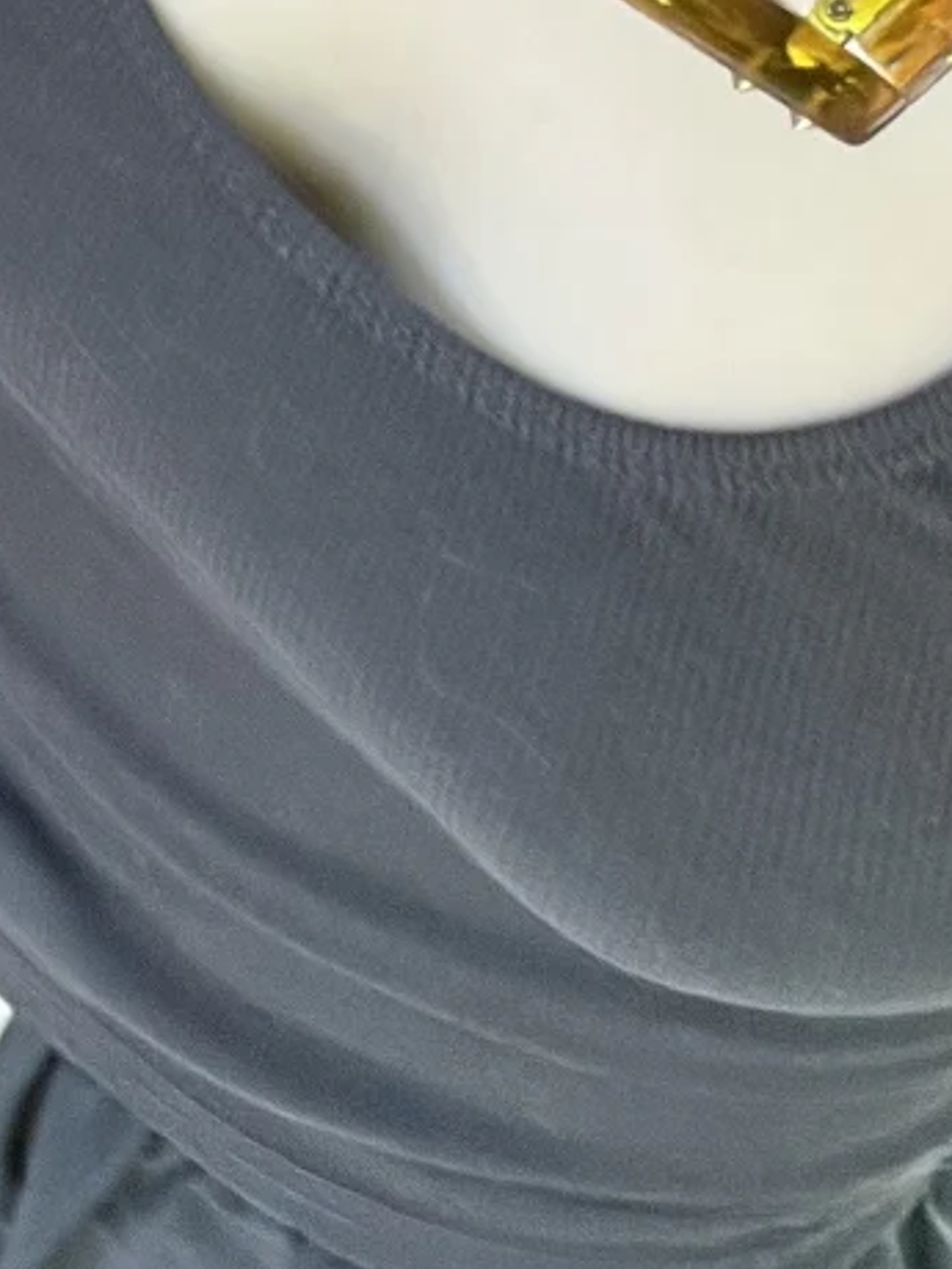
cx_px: -224
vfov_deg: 19.0
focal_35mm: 94
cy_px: -466
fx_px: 3447
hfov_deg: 15.1
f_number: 2.2
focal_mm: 2.71
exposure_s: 1/84
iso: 100
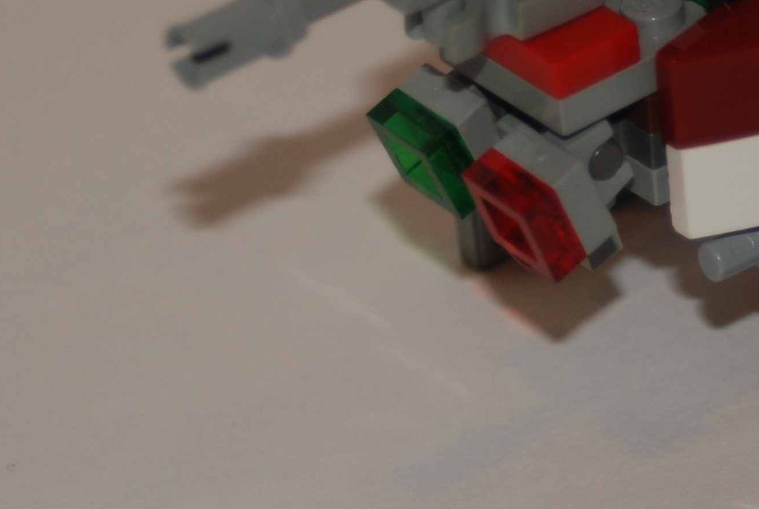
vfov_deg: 4.5
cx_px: 899
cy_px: -101
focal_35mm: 308
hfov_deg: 6.6
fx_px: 6502
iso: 200
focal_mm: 70
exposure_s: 1/60
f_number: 4.5
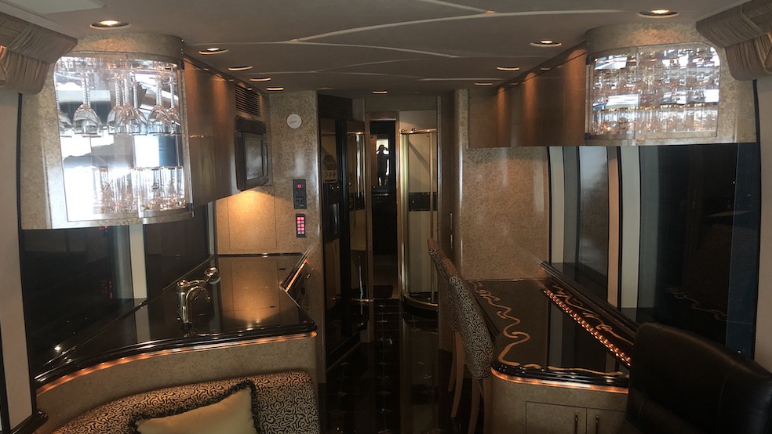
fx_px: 635
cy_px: 242
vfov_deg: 37.8
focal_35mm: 31
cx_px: 382
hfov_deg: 62.6
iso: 100
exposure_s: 1/7
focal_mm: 4
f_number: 1.8
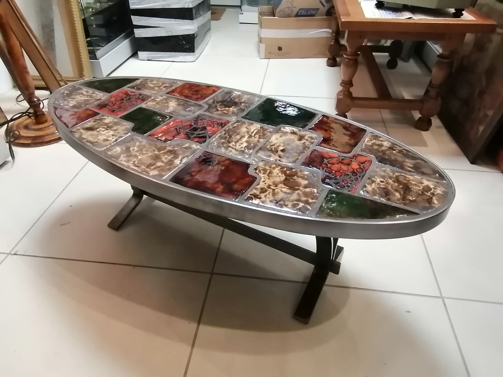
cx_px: 252
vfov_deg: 54.9
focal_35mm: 25
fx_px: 363
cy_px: 188
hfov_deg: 69.4
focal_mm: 1.78
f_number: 2.4
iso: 400
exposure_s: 1/25
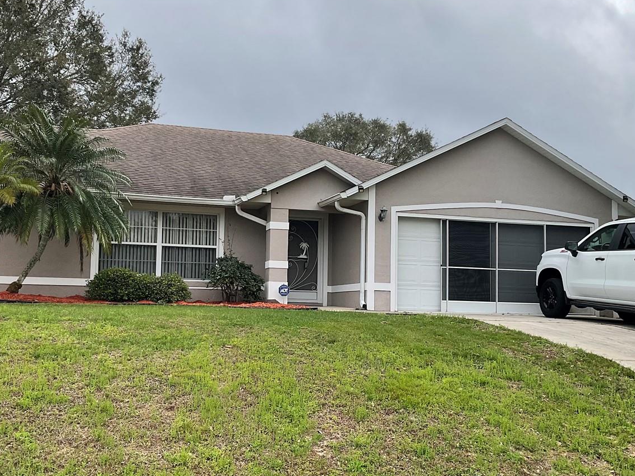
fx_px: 752
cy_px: 257
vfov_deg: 35.1
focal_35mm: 41
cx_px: 309
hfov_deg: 45.8
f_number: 1.8
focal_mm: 3
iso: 16
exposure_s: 1/883
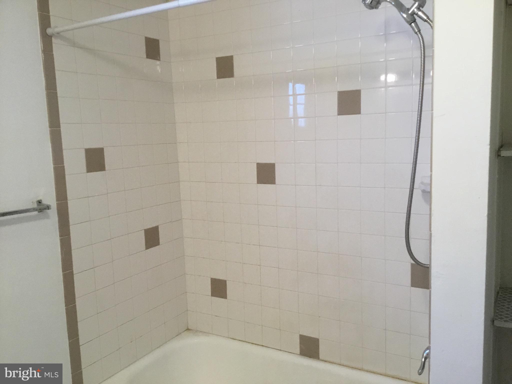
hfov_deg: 58.4
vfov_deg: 45.4
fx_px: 459
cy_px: 192
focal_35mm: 31
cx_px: 256
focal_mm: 3.3
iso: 40
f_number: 2.4
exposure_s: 1/30
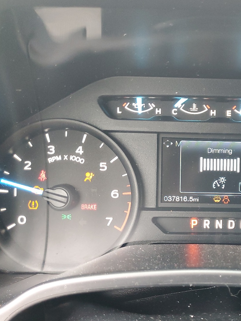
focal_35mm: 39
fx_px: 362
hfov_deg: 34.6
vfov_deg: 47.8
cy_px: 177
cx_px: 220
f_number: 1.5
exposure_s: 1/60.2
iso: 215
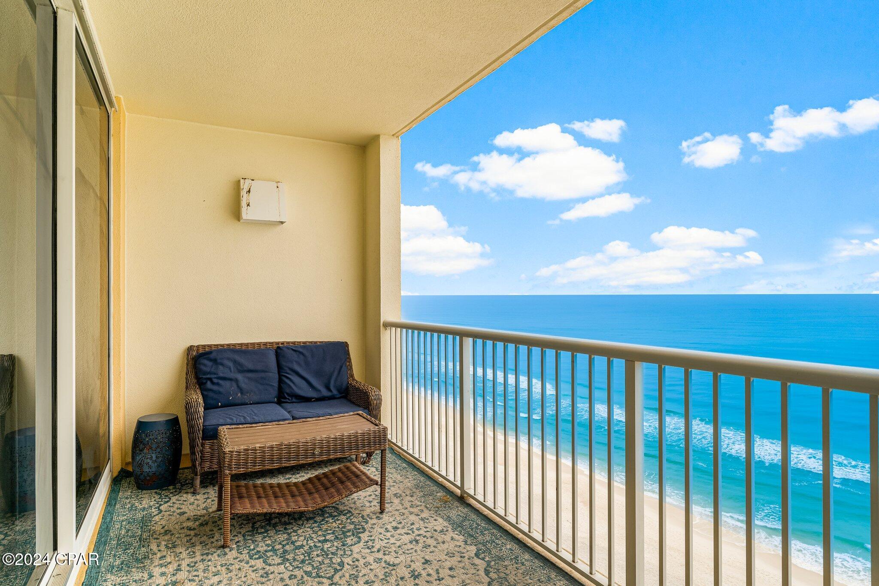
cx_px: 440
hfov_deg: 86.9
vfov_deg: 64.5
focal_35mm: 19
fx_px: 464
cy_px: 293
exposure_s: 1/500
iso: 400
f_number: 8
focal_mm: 19
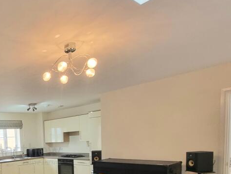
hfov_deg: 51.1
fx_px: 187
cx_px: 0
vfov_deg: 45.5
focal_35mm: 28
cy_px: 154
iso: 250
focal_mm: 2.2
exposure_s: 1/50
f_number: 2.2
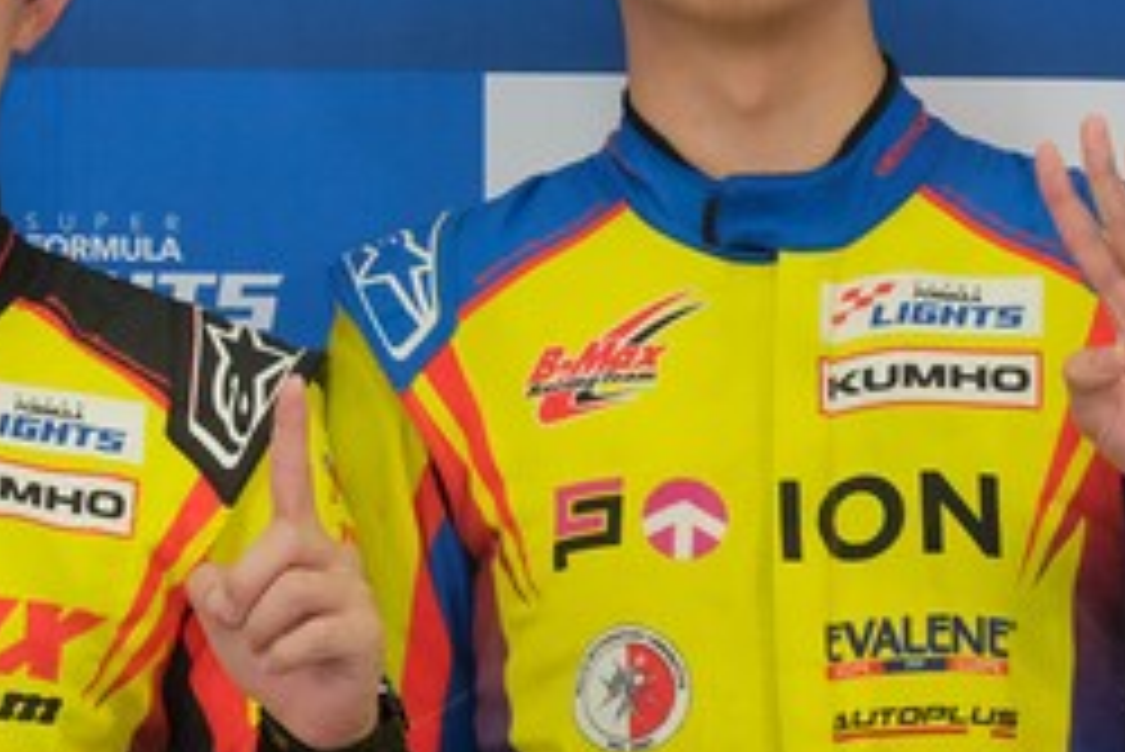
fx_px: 6754
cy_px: 356
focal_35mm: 216
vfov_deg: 6.4
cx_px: -108
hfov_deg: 9.4
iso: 3200
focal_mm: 50
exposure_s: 1/110
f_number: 8
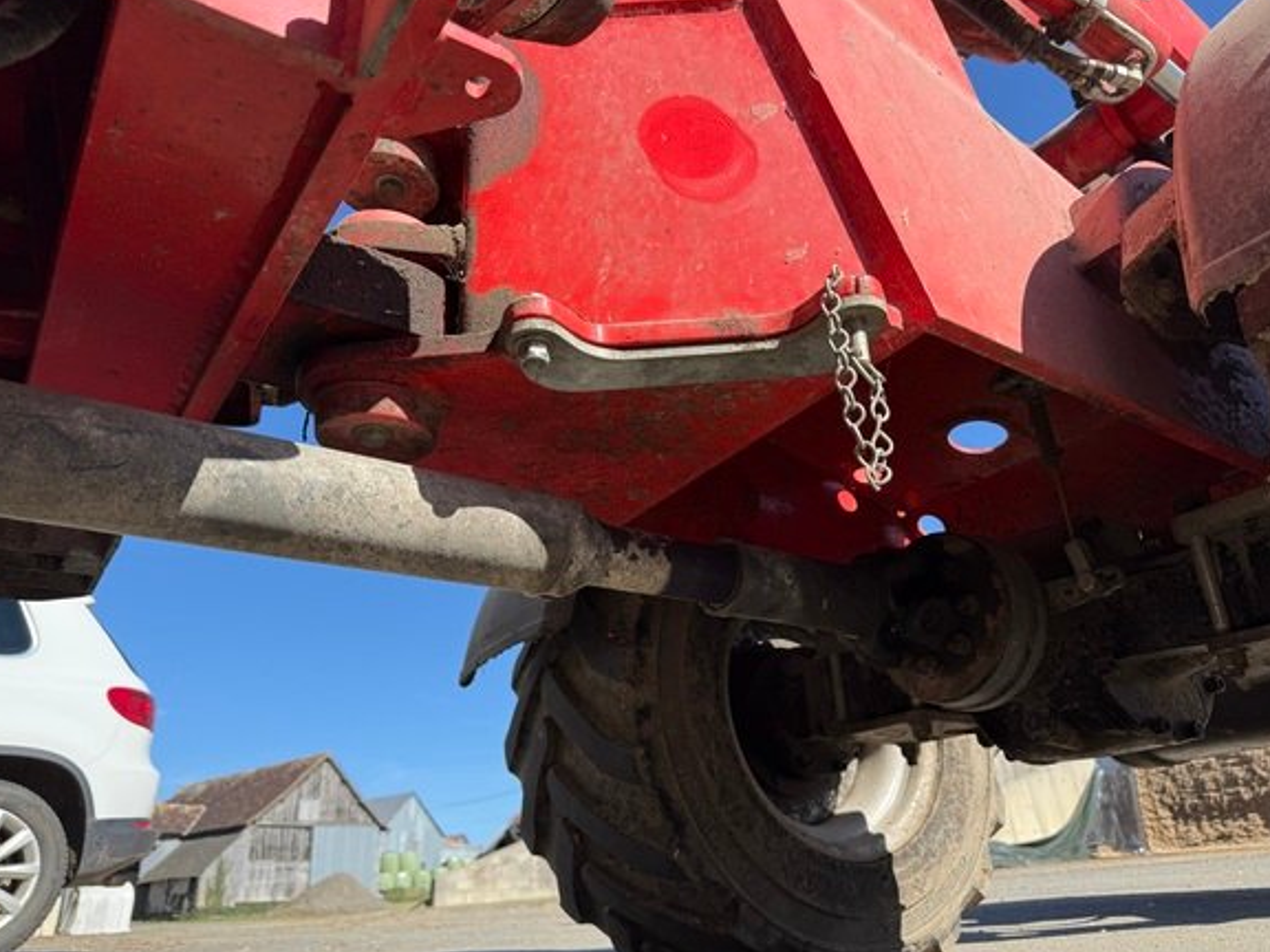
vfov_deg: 54.9
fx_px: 917
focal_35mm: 25
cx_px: 635
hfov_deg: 69.4
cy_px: 467
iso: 80
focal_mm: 6.76
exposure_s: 1/2801
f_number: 1.78
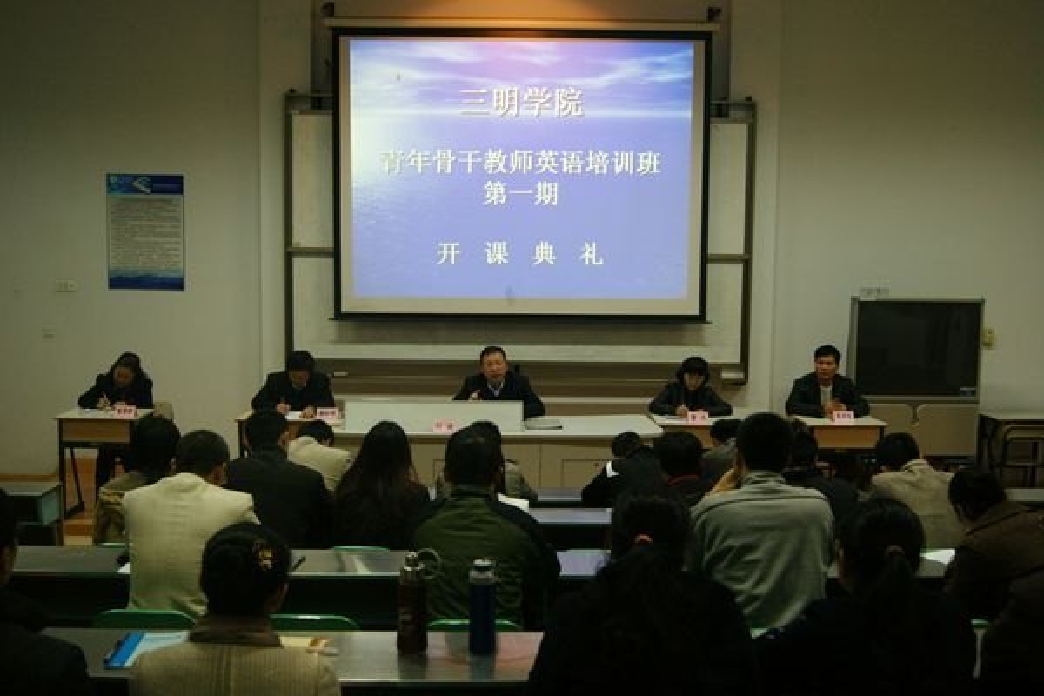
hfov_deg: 53.1
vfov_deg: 36.9
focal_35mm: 36
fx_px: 1044
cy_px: 348
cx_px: 522
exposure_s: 1/25
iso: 400
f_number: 4
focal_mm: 24
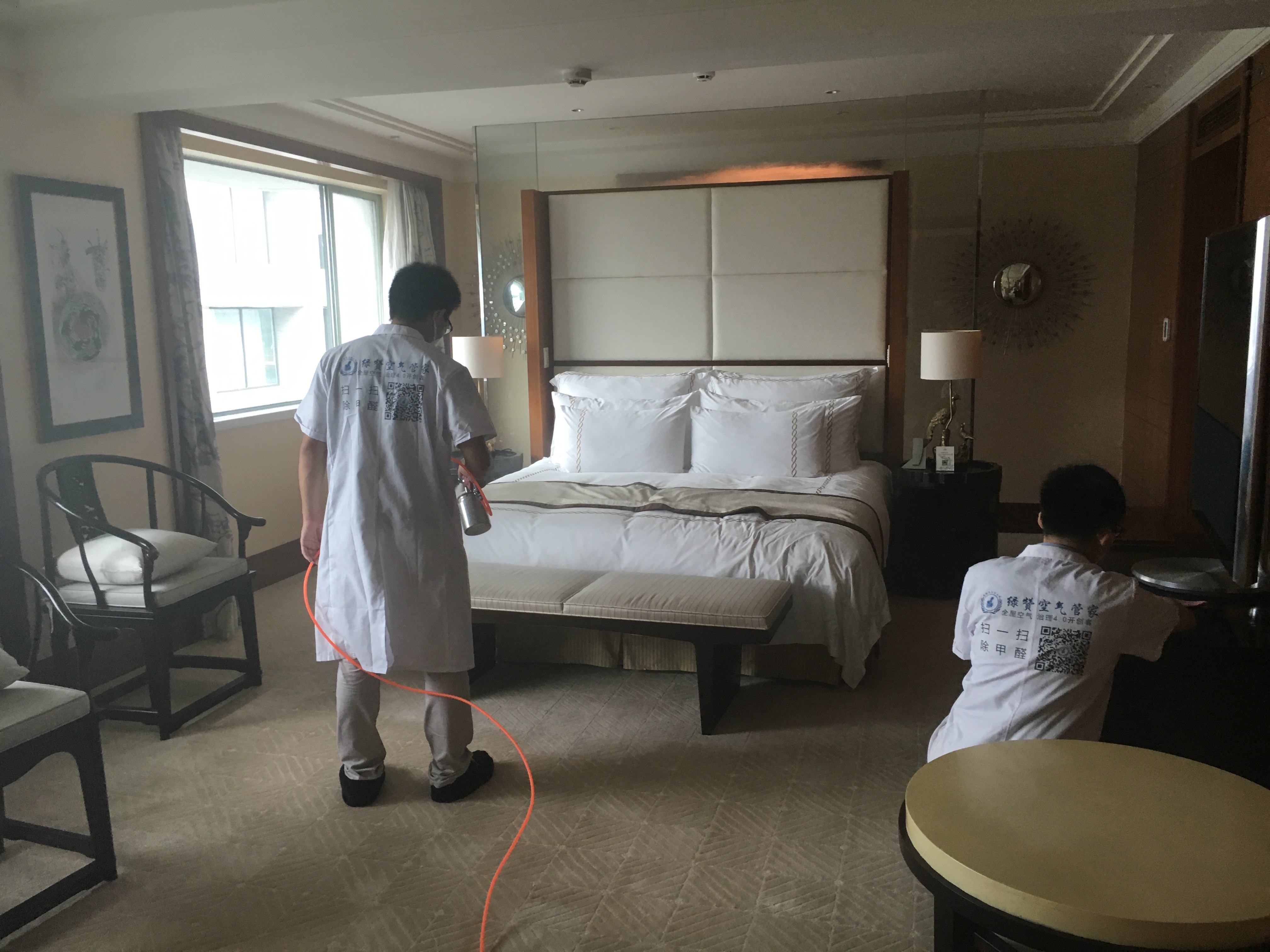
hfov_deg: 61.7
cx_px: 635
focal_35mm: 29
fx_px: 1064
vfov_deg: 48.2
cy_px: 476
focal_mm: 4.15
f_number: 2.2
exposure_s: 1/33
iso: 64
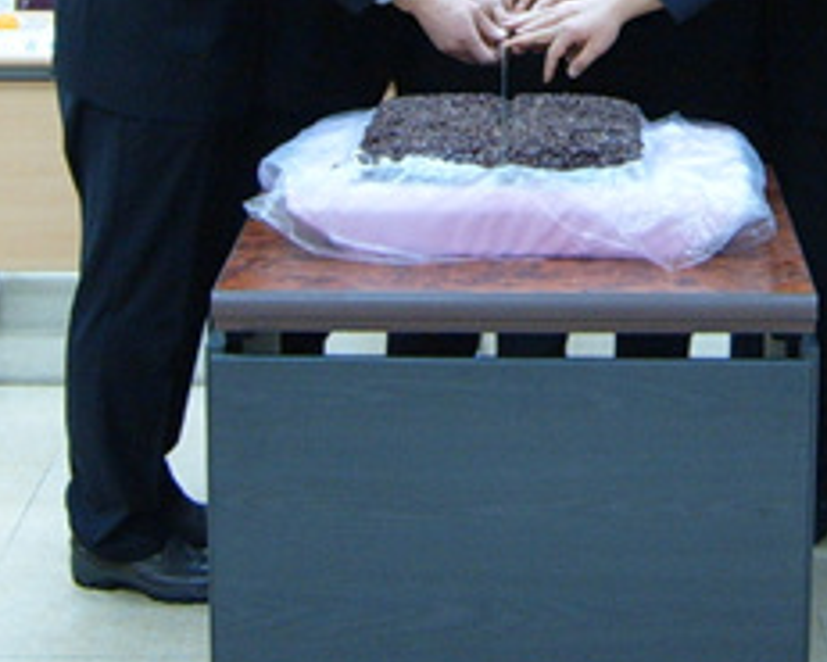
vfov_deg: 15.0
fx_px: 2449
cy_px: -61
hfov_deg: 19.0
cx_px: 644
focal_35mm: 100
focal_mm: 6.2
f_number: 2.9
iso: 141
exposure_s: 1/10
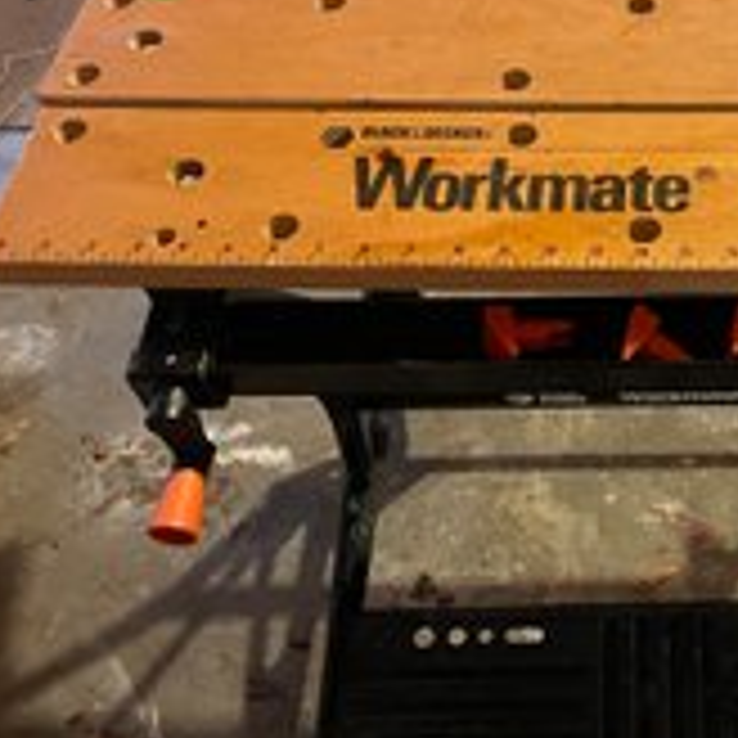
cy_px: 362
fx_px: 1158
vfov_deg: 35.4
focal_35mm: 48
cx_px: 650
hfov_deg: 33.7
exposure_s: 1/40
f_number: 1.6
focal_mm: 5.1
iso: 640
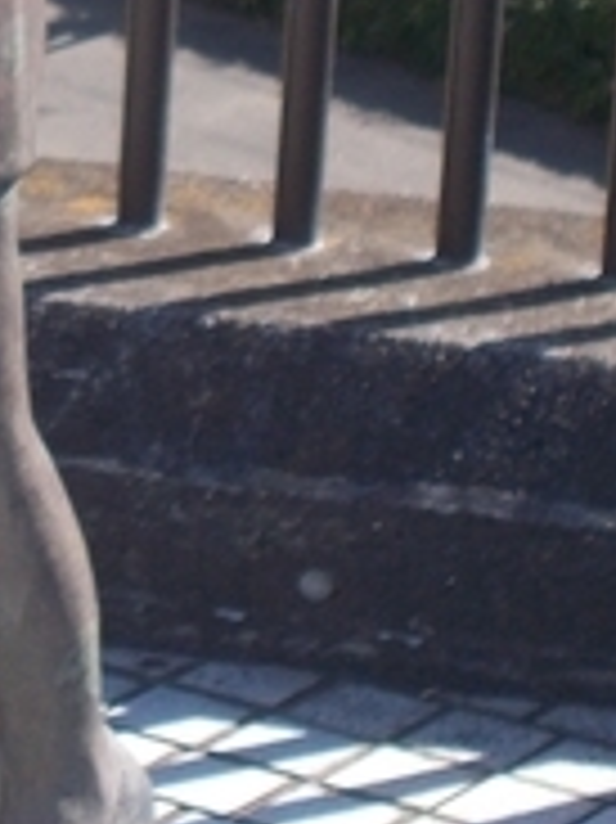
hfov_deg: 6.7
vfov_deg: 8.9
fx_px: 5202
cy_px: -248
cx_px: -175
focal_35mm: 219
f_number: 4.5
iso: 100
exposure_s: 1/250
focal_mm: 9
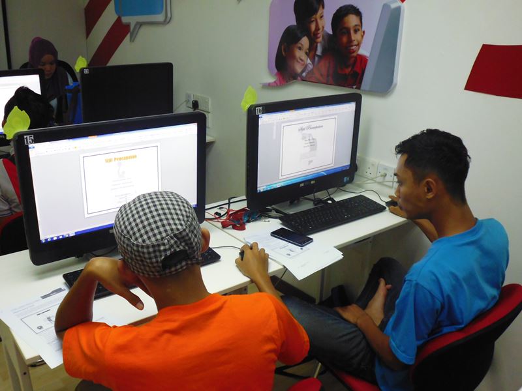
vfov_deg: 40.7
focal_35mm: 35
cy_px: 196
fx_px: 528
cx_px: 261
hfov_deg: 52.6
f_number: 3.3
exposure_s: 1/50
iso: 400
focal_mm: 6.3
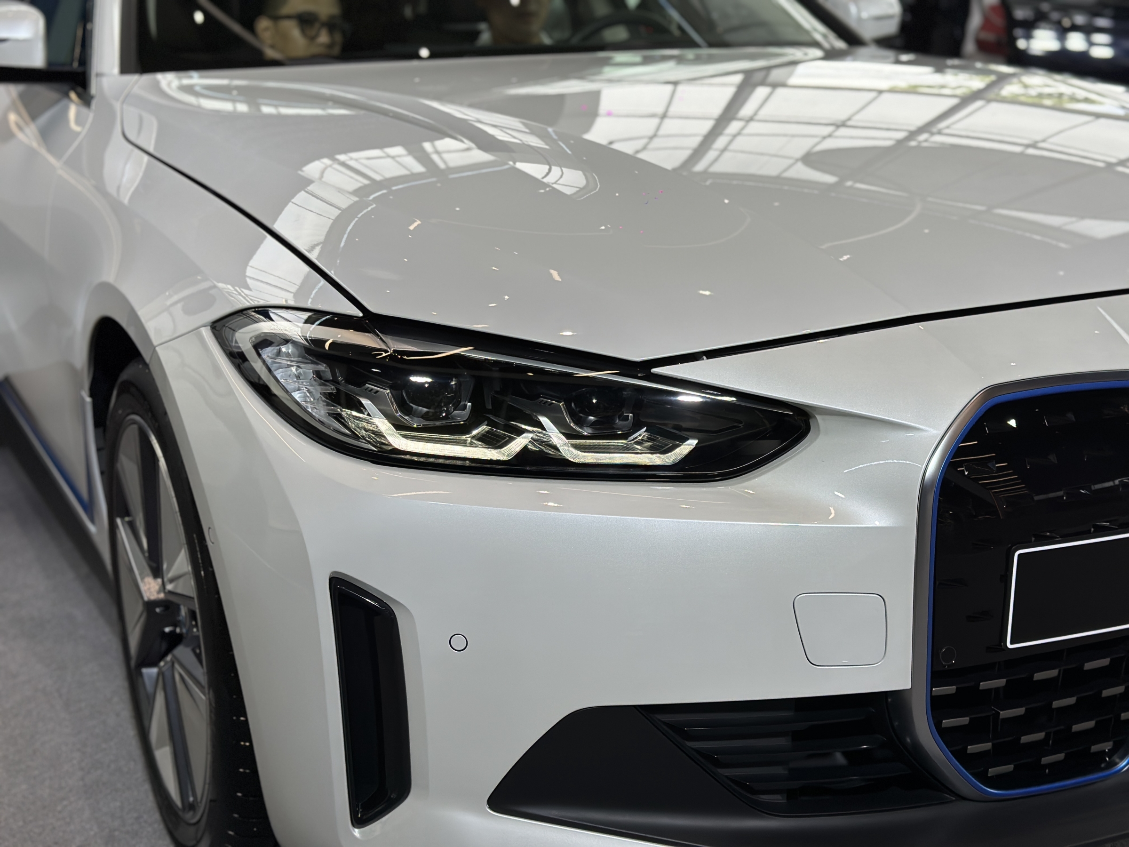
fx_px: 1566
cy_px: 424
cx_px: 564
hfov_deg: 39.7
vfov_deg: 30.3
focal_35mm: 48
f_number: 1.78
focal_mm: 6.86
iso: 80
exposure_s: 1/1157
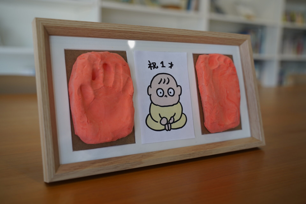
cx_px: 153
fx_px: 314
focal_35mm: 37
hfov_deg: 51.9
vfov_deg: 35.9
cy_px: 102
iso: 320
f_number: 4
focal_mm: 37
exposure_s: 1/160
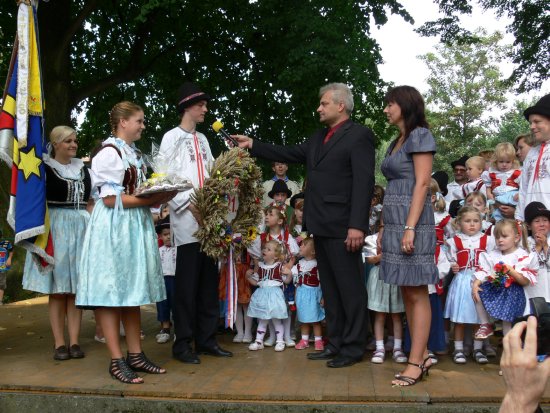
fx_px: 556
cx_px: 275
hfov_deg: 52.6
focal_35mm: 35
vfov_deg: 40.7
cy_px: 206
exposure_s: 1/125
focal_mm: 7.4
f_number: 4
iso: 80
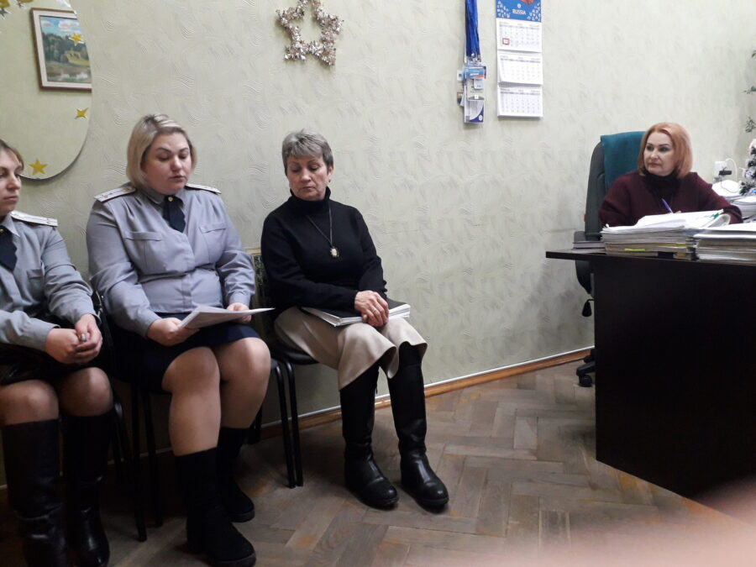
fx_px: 590
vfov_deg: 51.4
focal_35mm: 27
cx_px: 378
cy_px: 284
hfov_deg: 65.3
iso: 200
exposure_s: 1/50
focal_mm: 3.6
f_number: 1.9
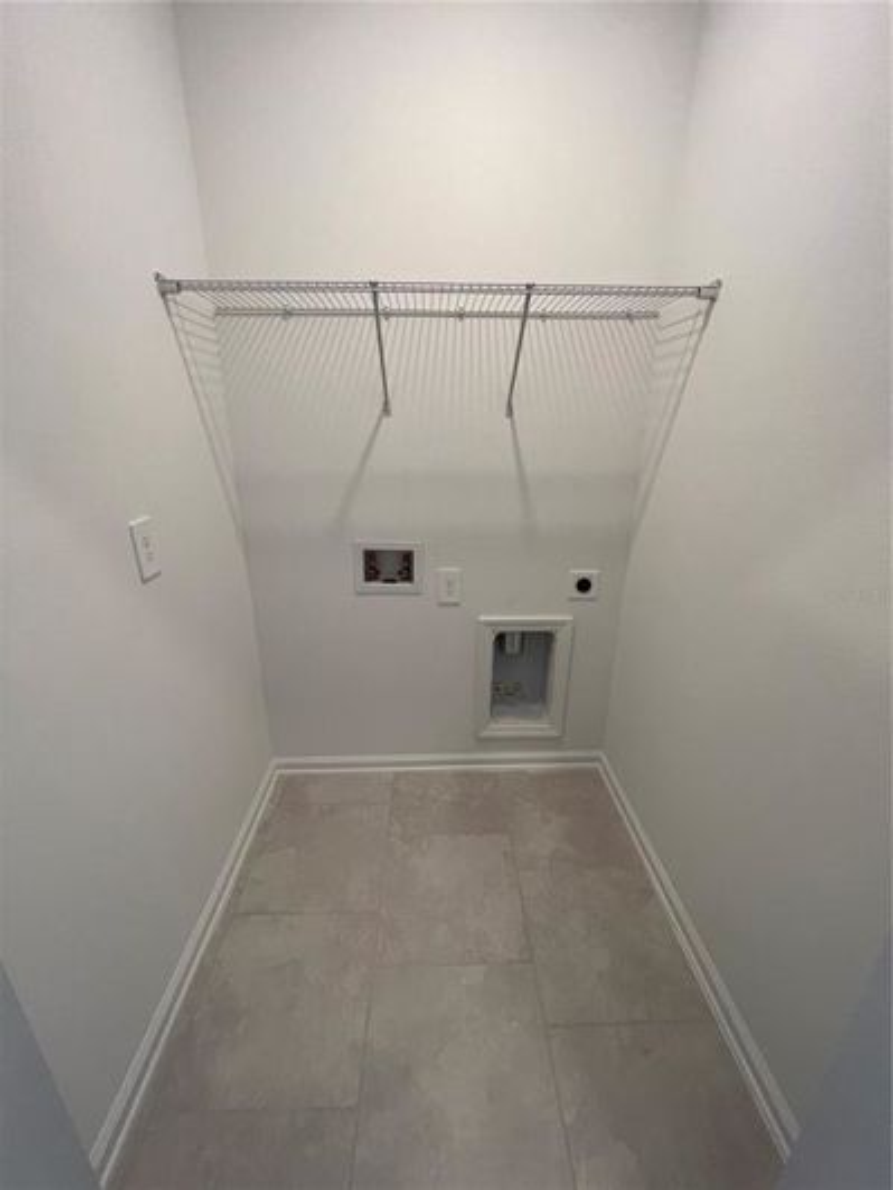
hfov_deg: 89.9
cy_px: 595
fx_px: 447
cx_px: 446
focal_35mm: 13
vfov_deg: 106.2
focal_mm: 1.57
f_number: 1.8
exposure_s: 1/120
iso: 125
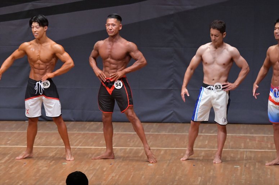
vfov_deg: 5.4
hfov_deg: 8.1
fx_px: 1975
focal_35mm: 255
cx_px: 140
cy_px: 92
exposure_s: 1/400
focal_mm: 170
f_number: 5.6
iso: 6400
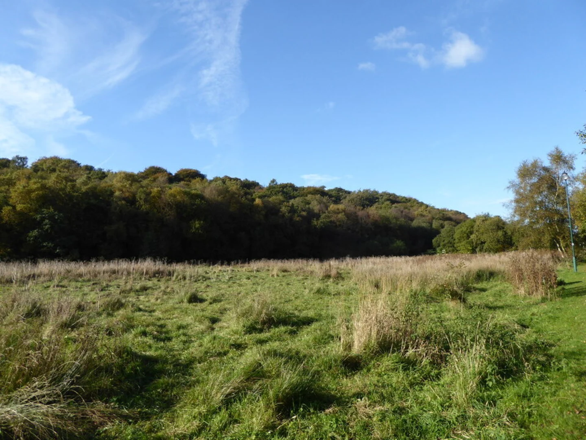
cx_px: 293
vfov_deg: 54.9
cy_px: 220
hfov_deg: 69.4
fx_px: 423
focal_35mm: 25
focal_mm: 4.3
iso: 100
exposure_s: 1/640
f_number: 3.3
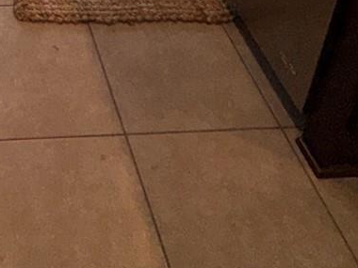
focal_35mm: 59
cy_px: -290
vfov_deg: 17.0
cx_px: -73
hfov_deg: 28.4
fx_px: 610
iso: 32
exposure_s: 1/130
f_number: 2.2
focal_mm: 2.22
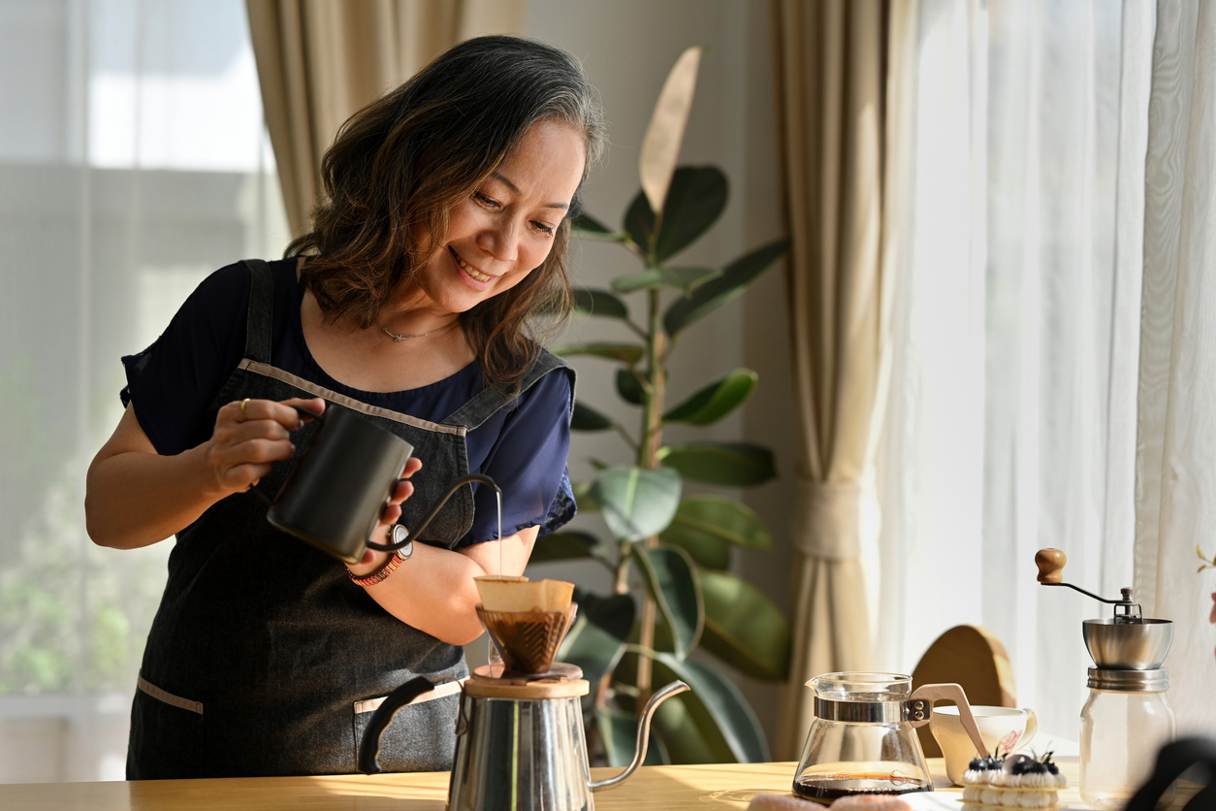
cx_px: 608
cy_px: 406
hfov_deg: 23.9
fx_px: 2871
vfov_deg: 16.1
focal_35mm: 85
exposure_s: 1/1600
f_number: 2.8
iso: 400
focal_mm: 85
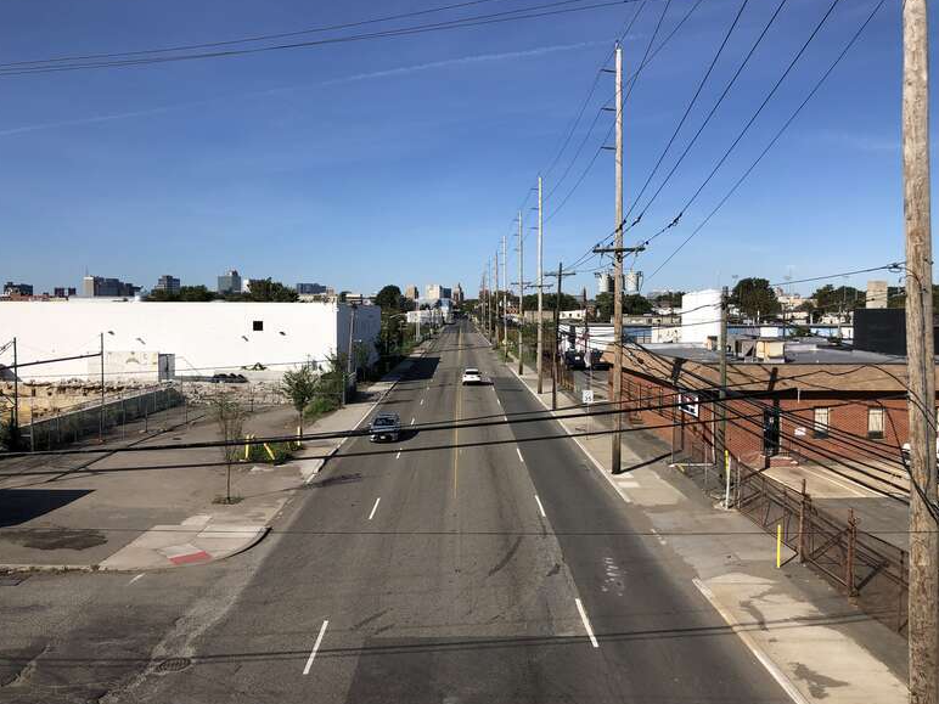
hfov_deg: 61.7
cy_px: 348
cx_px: 459
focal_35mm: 29
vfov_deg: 48.2
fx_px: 787
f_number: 1.8
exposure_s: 1/2857
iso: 20
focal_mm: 4
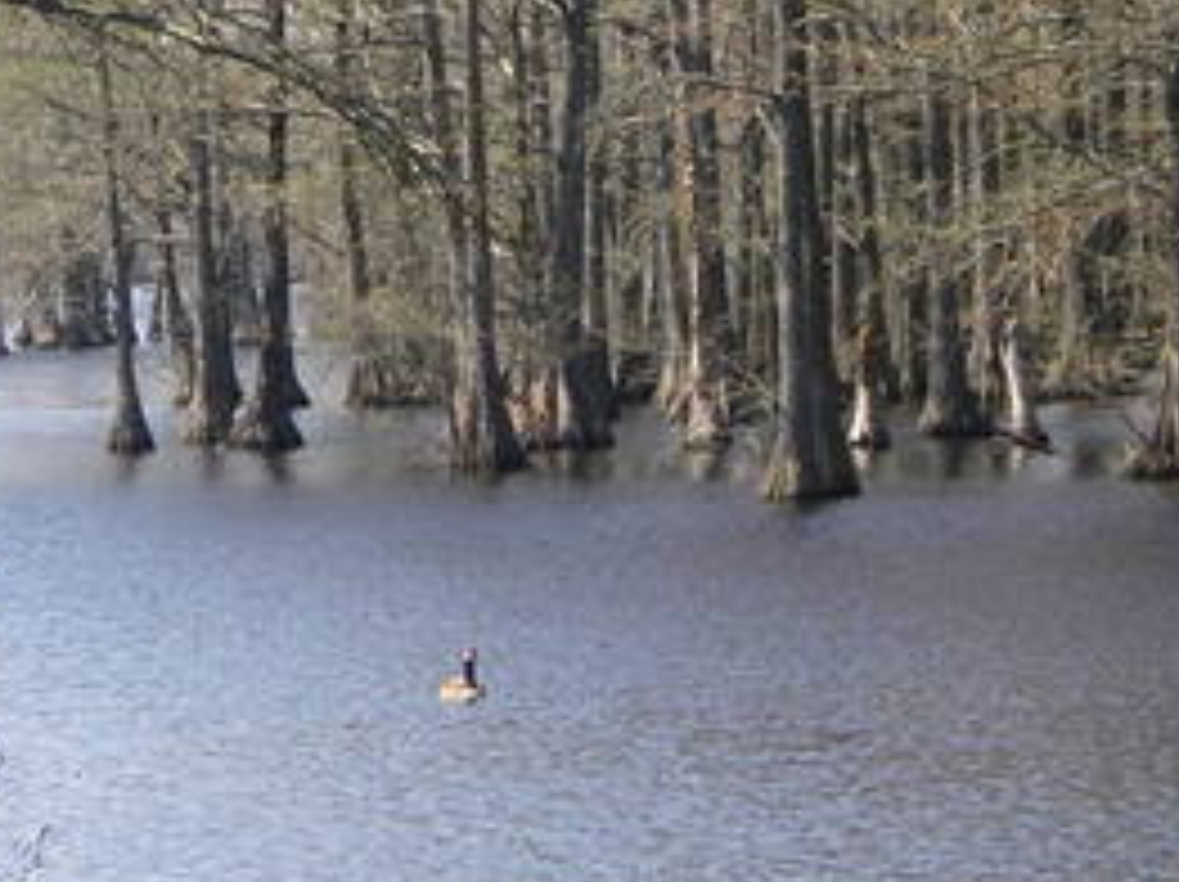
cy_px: 853
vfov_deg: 3.4
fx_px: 14972
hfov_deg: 4.5
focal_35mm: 440
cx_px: 549
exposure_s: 1/200
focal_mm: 24.2
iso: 64
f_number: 4.3
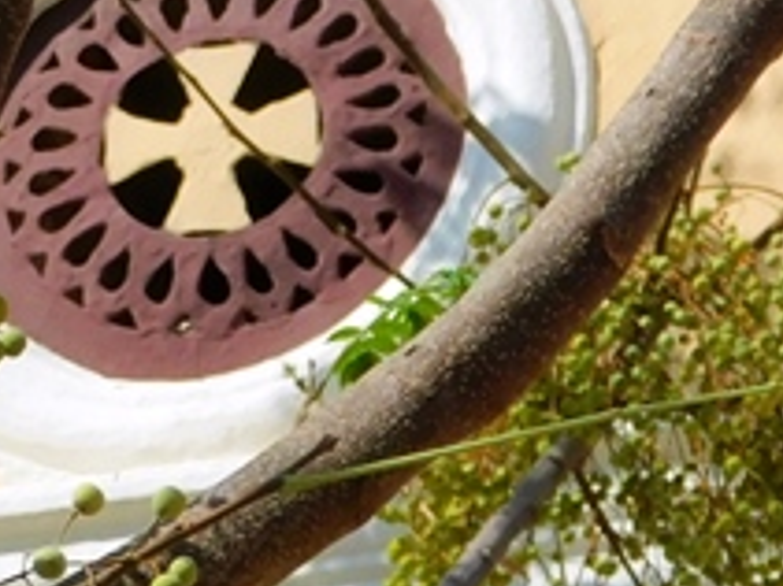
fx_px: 12615
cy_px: 74
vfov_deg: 2.7
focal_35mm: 558
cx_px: 212
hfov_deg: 3.6
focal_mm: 20.3
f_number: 4.8
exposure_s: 1/1250
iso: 125
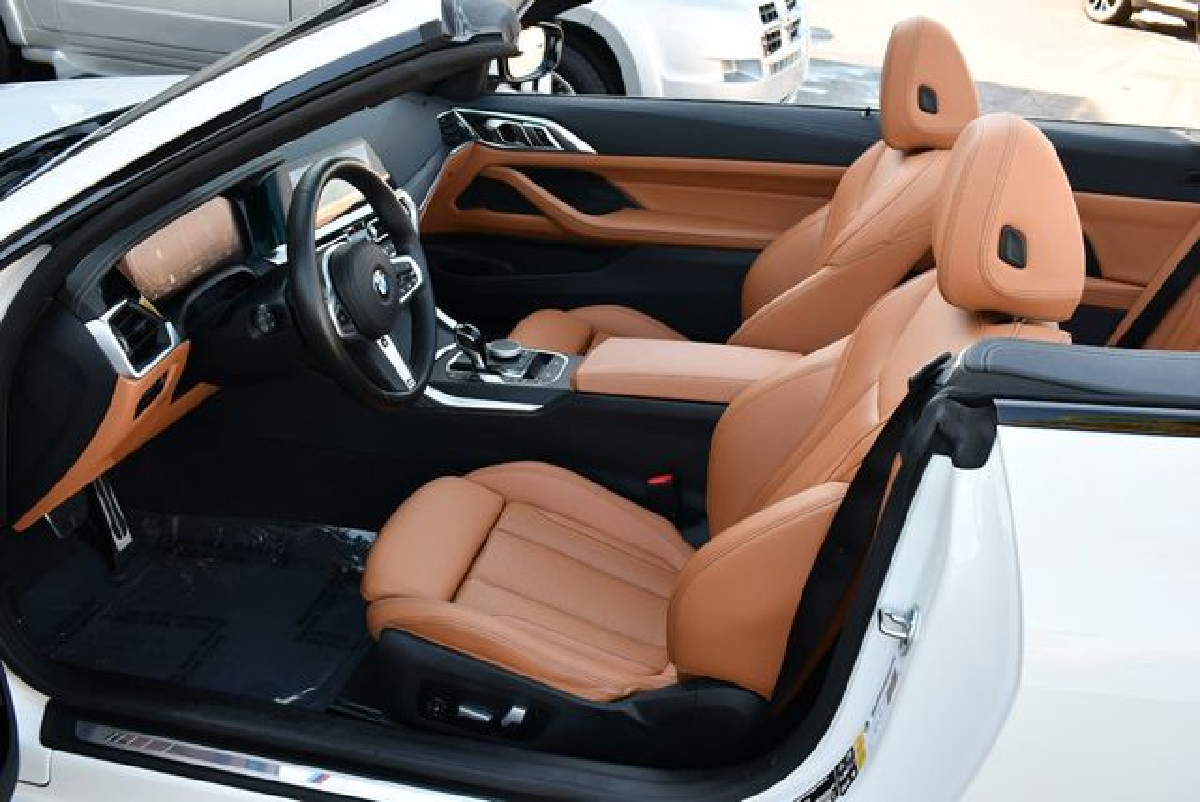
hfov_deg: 53.1
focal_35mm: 36
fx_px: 1201
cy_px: 401
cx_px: 600
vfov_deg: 36.9
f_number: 4.5
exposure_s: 1/250
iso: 400
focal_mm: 18
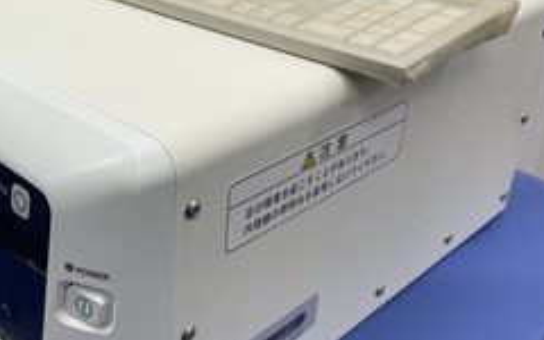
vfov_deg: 27.9
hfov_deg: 41.9
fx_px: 682
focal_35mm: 46
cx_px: 122
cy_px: 136
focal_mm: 4.2
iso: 50
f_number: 1.6
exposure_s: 1/100
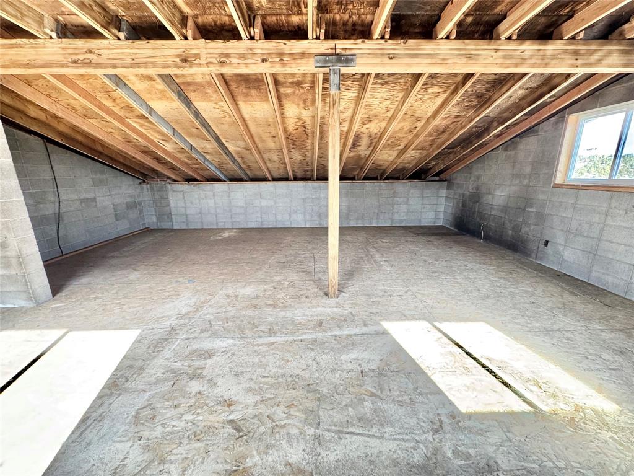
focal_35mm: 14
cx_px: 317
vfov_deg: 85.7
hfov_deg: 102.1
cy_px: 238
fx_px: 256
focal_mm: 2.22
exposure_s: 1/99
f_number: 2.2
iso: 200
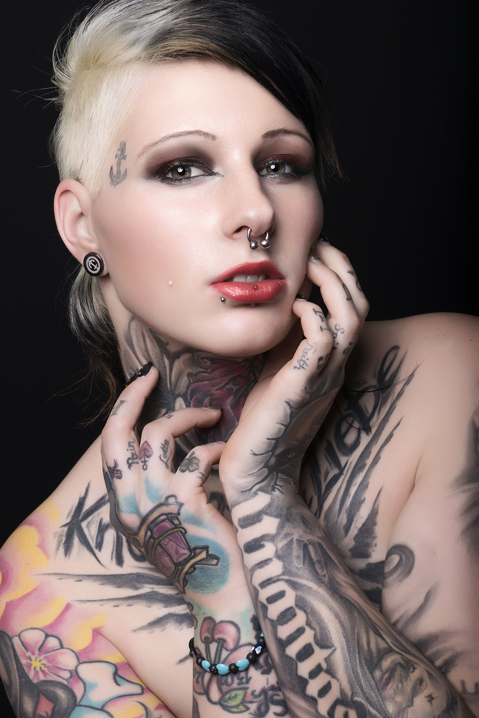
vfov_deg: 24.6
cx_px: 240
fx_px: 1646
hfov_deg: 16.6
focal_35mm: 82
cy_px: 359
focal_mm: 55
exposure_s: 1/200
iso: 100
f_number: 16
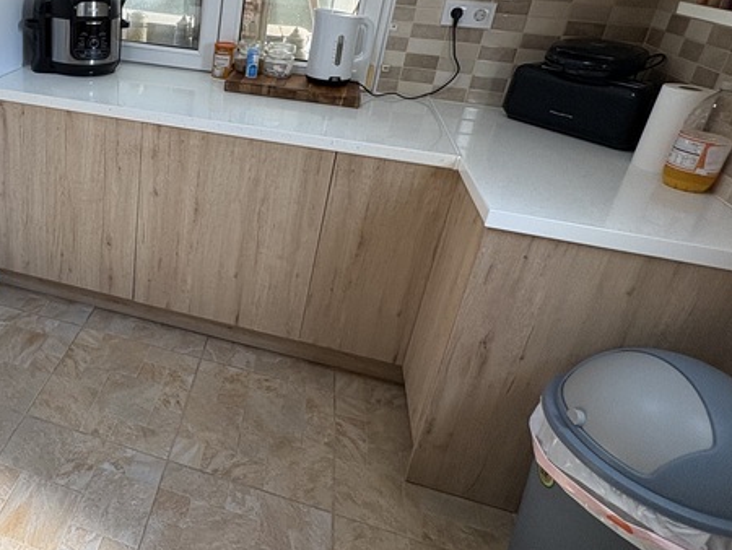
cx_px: 127
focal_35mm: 28
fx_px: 592
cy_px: 167
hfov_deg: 57.7
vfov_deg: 48.6
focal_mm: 2.22
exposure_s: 1/105
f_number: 2.2
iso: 125
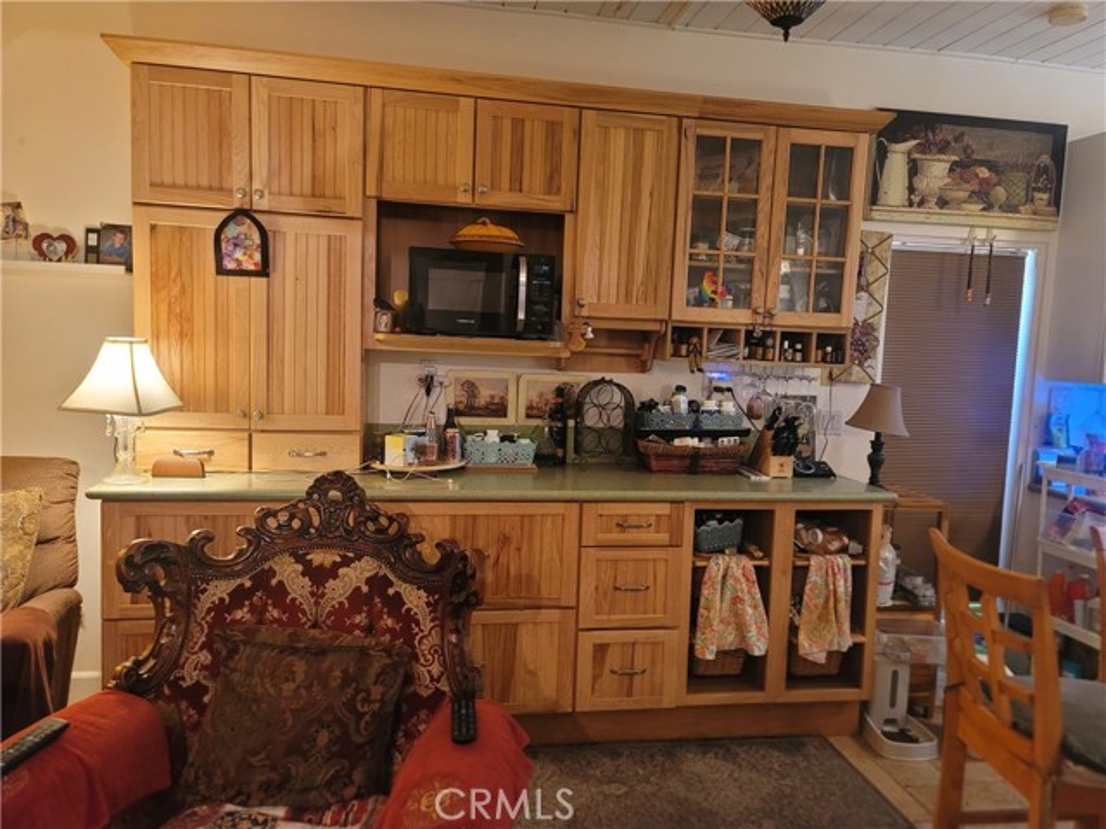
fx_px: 799
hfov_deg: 69.4
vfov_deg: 54.9
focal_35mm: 25
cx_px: 553
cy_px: 414
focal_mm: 7
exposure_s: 1/40
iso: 400
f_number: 1.8
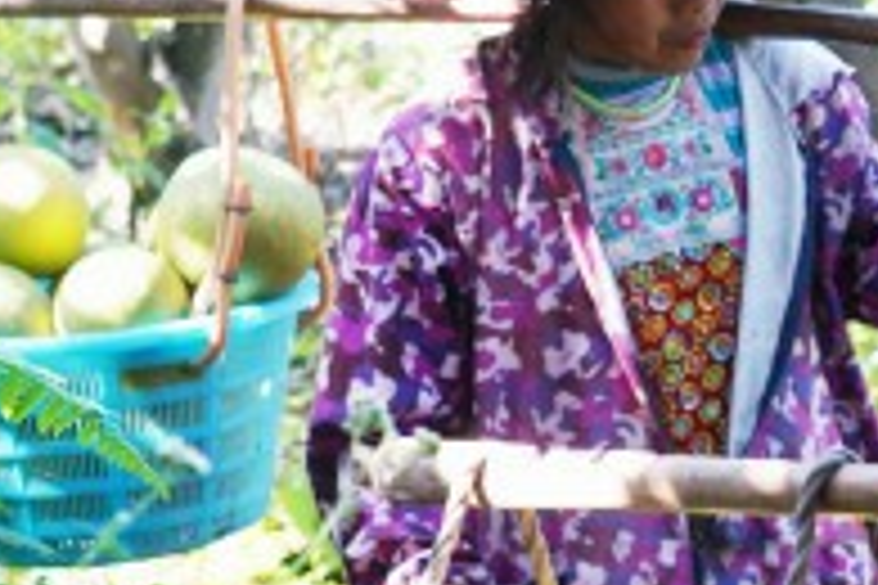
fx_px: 4292
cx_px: 1450
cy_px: 484
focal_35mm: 176
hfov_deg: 11.1
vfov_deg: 7.8
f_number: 5.6
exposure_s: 1/100
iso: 500
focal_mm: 43
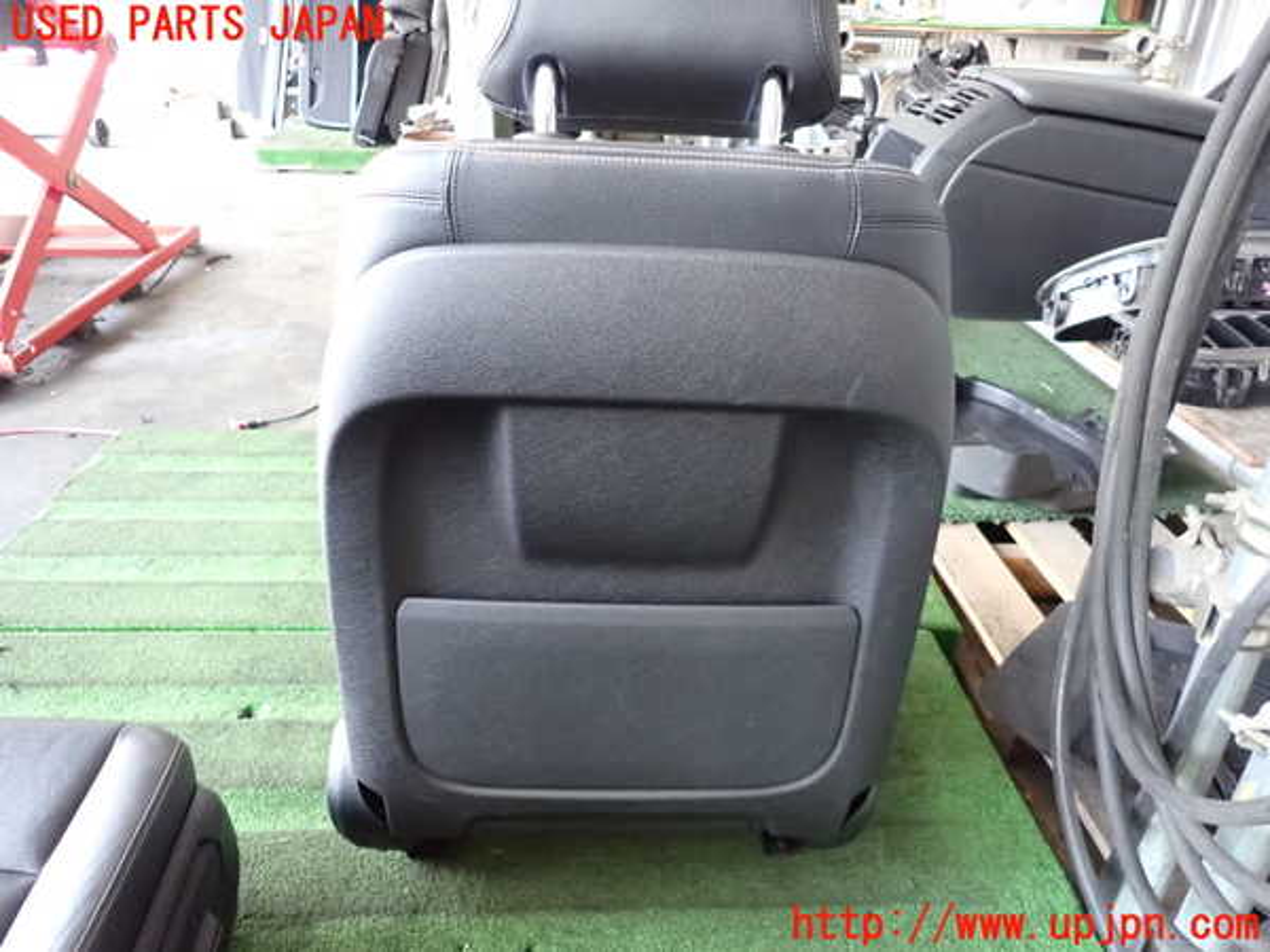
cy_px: 476
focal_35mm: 25
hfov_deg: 69.4
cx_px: 635
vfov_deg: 54.9
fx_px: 917
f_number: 2
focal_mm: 4.5
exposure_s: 1/100
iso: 1250
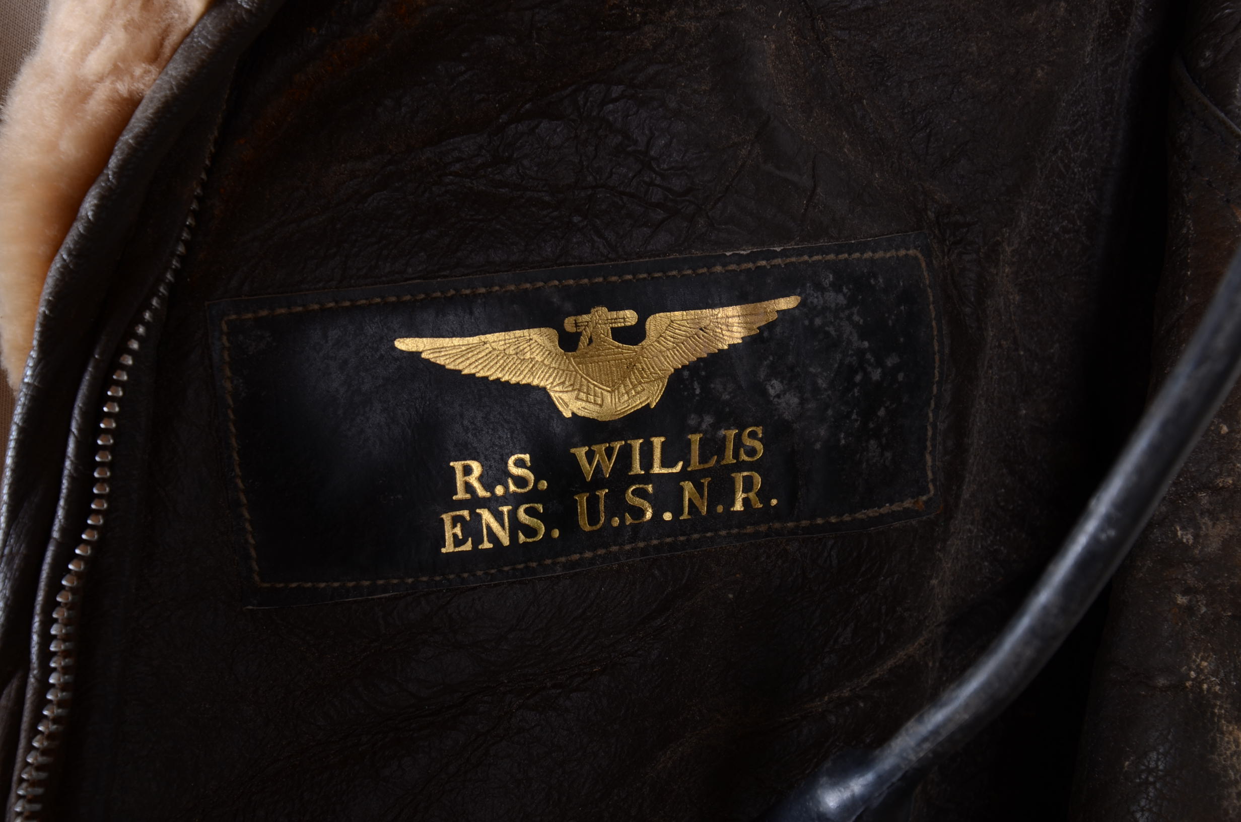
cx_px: 620
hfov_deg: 22.0
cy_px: 411
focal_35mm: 93
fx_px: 3199
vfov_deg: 14.6
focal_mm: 62
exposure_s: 1/125
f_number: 9
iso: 100
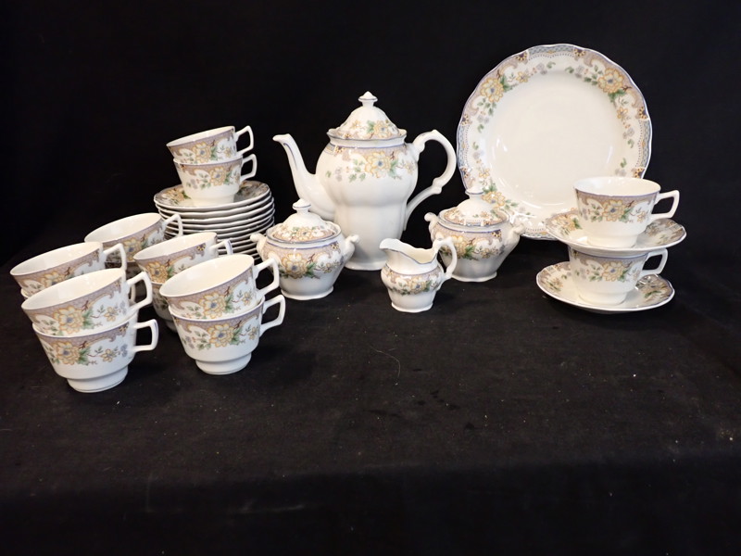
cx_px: 370
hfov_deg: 60.0
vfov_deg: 46.8
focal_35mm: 30
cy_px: 278
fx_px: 642
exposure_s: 1/30
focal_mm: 5.4
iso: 640
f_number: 2.3
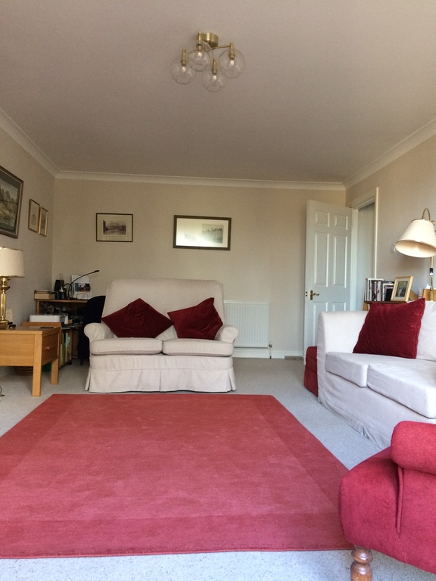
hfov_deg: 48.2
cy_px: 290
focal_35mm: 29
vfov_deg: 61.7
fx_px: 487
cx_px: 218
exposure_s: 1/33
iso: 250
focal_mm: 4.15
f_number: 2.2
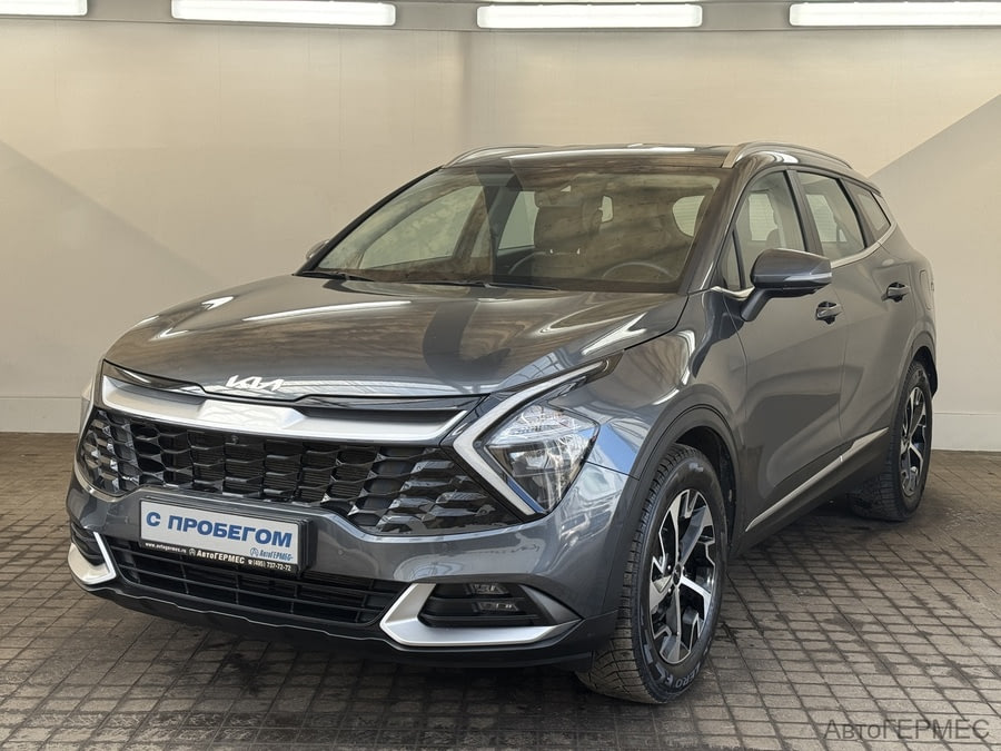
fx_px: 1388
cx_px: 500
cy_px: 376
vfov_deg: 30.3
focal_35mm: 48
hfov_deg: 39.7
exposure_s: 1/409
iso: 64
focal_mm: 6.76
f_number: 1.78
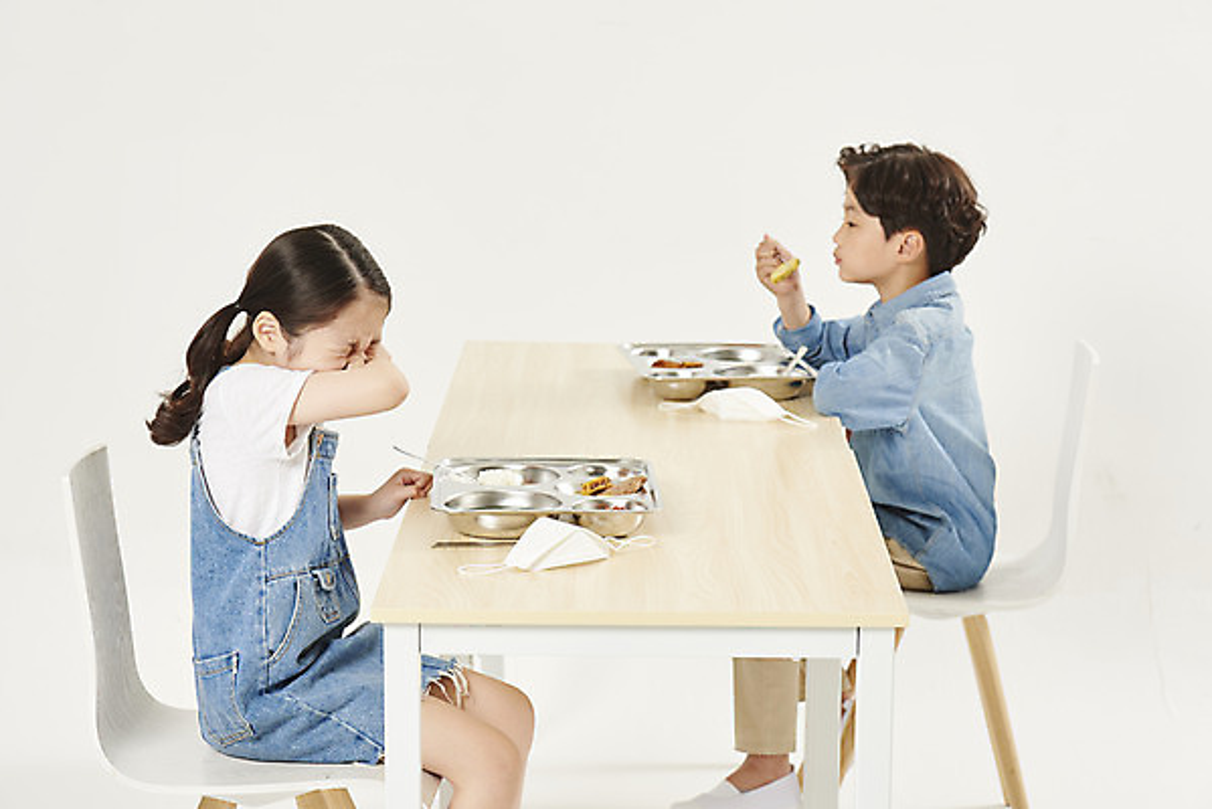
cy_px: 404
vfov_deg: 14.4
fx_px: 3200
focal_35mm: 95
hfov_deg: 21.4
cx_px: 606
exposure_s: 1/125
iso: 125
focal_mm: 95
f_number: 8
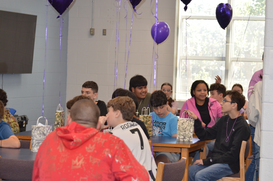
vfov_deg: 10.6
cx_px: 136
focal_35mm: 129
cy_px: 90
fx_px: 977
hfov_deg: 15.9
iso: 400
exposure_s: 1/80
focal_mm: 86
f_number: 4.5
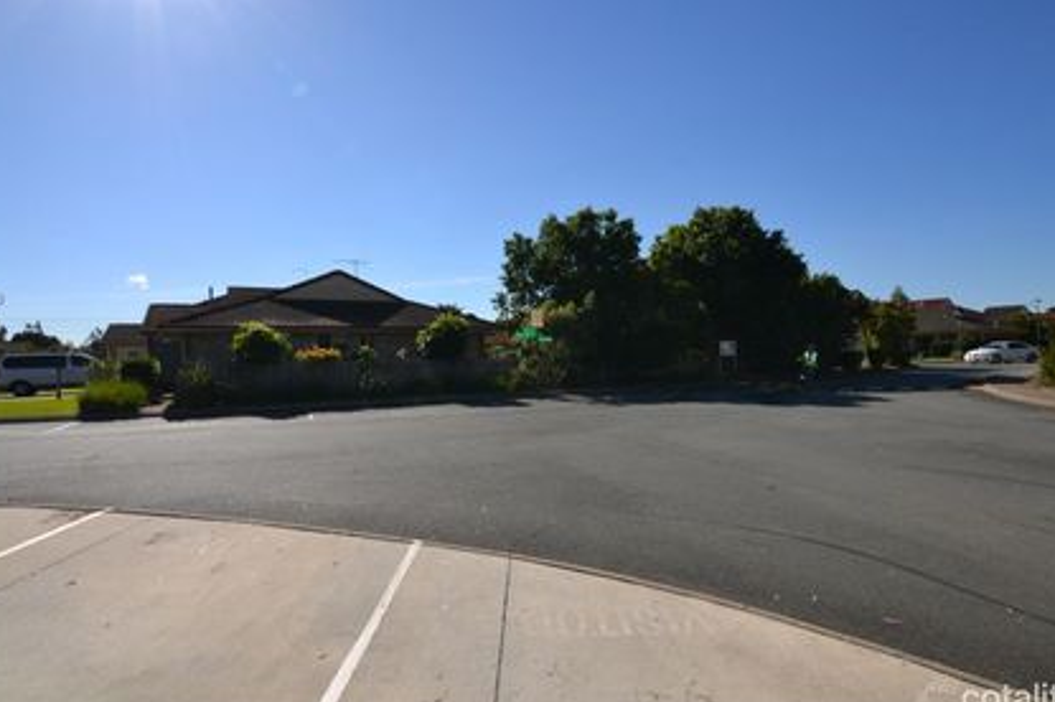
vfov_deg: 70.3
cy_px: 352
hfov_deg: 93.3
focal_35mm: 17
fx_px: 498
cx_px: 524
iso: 100
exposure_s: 1/200
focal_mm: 10
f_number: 9
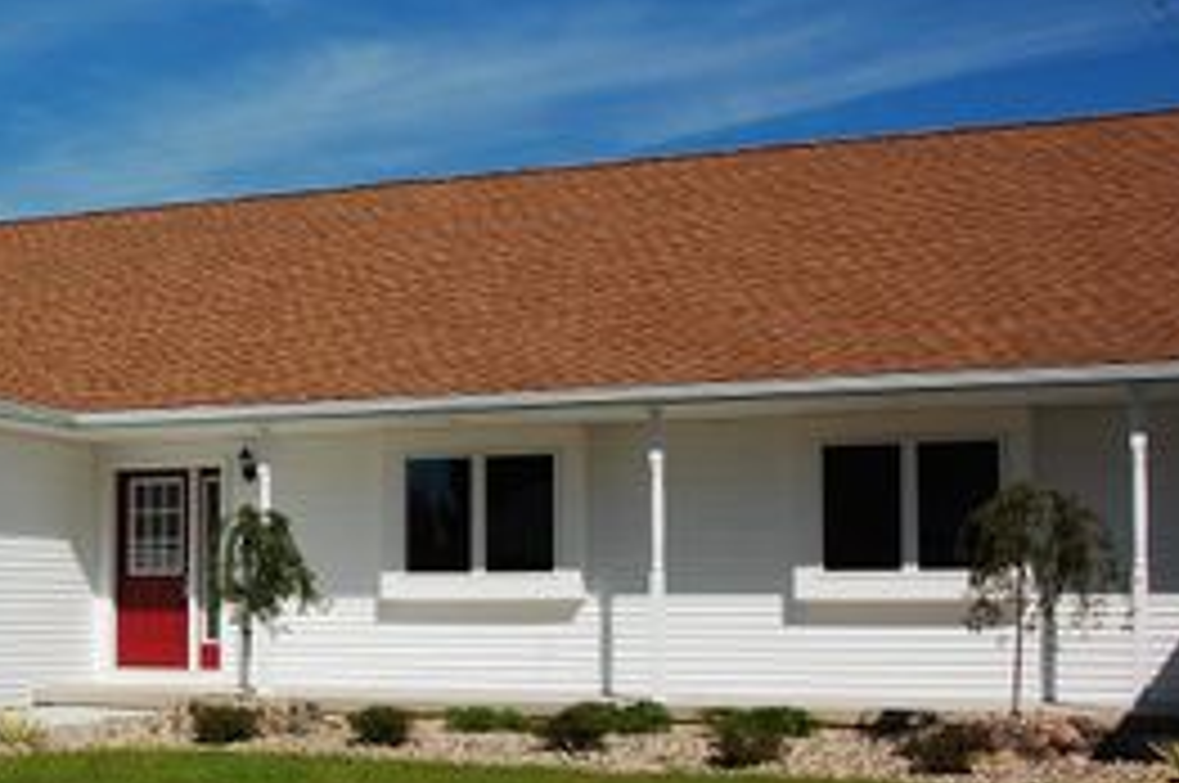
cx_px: 135
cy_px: 554
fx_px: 2061
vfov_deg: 21.4
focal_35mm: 63
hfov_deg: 30.6
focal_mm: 22
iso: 200
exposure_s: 1/500
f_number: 11
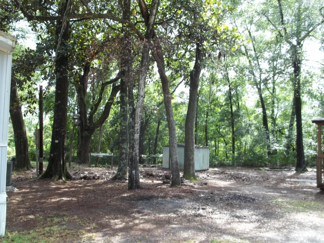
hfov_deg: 55.4
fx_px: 309
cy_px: 122
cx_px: 162
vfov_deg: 42.9
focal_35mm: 33
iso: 64
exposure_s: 1/60
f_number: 3.3
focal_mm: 5.9
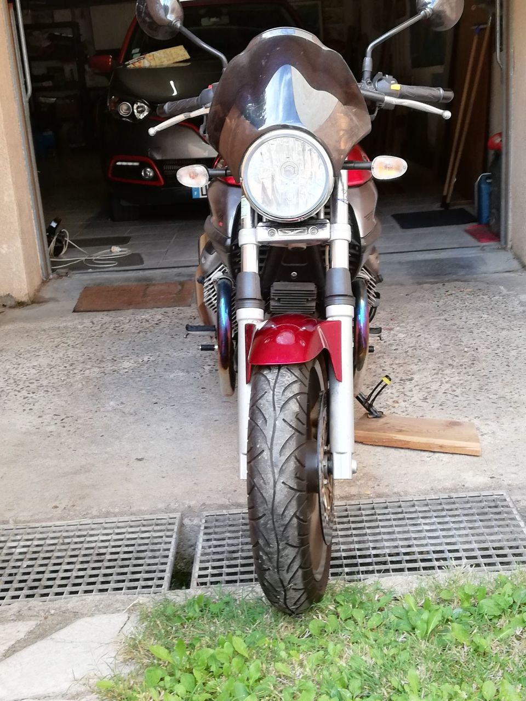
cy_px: 350
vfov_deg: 42.9
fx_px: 891
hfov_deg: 32.9
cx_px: 263
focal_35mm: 44
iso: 100
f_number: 2.2
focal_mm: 3.81
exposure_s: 1/100
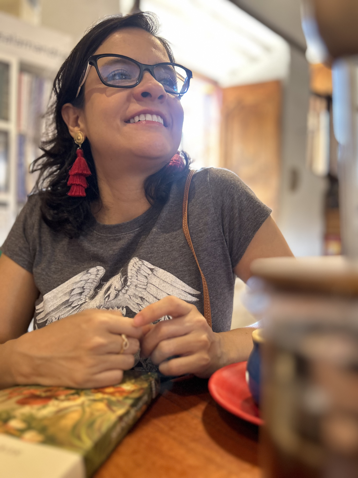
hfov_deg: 53.1
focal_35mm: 26
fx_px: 359
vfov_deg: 67.3
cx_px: 179
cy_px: 239
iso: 250
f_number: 1.5
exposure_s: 1/60
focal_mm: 5.7
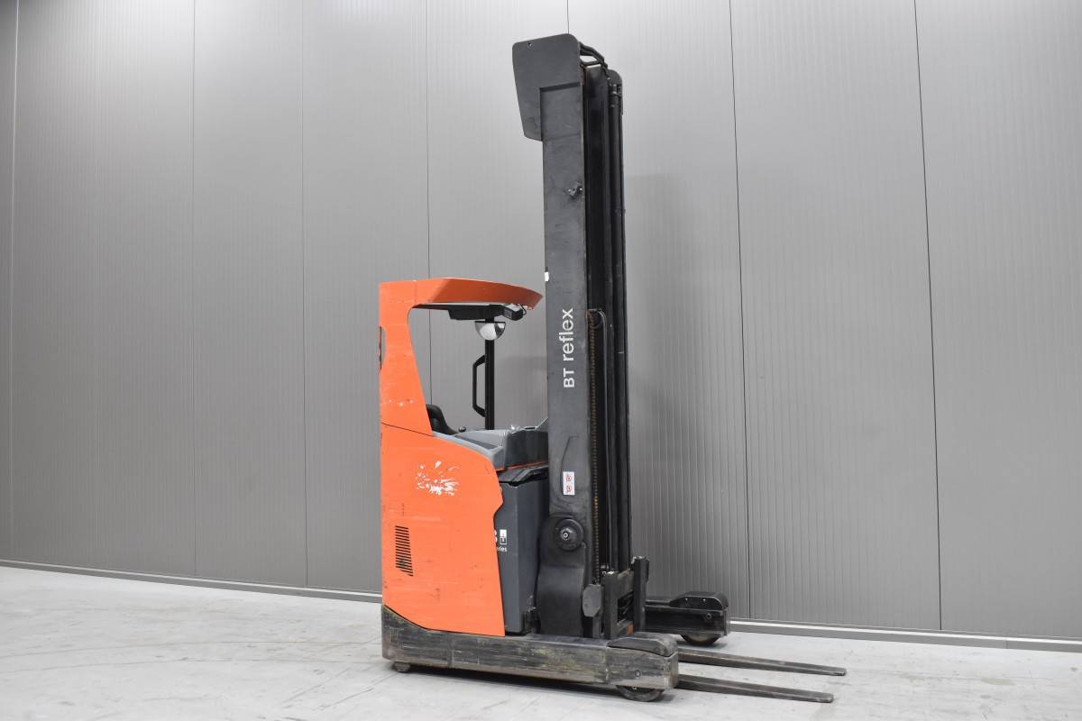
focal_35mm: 33
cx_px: 541
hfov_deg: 57.2
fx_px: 992
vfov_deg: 40.0
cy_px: 360
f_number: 5.6
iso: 1250
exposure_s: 1/20
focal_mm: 22
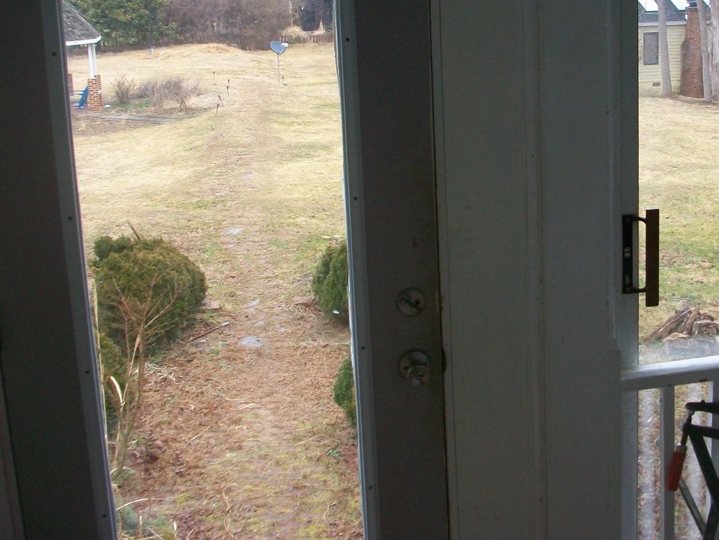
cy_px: 145
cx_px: 490
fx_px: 1039
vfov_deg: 28.7
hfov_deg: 37.7
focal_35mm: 50
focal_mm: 5.7
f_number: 2.8
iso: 80
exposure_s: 1/160
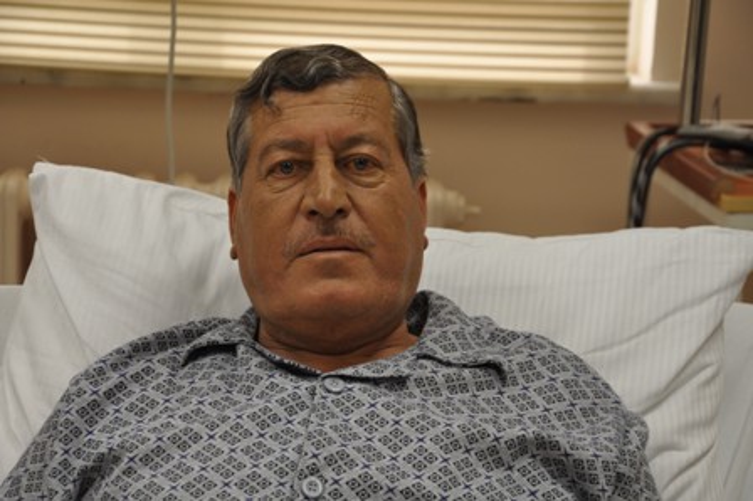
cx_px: 376
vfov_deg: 10.7
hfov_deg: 16.1
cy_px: 250
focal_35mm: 128
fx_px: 2665
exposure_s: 1/60
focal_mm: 85
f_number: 5.6
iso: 500
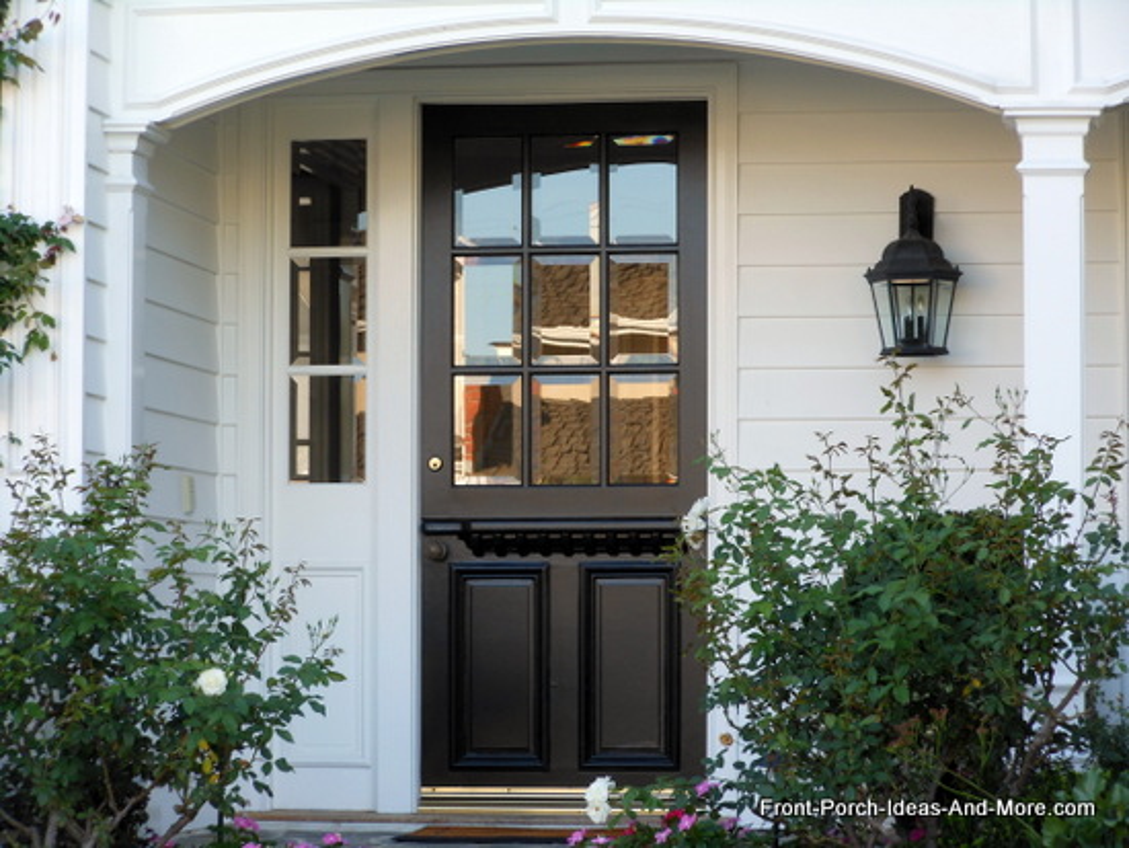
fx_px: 3916
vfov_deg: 12.4
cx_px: 564
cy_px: 424
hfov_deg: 16.4
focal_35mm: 120
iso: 80
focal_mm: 21.5
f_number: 5.4
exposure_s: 1/40
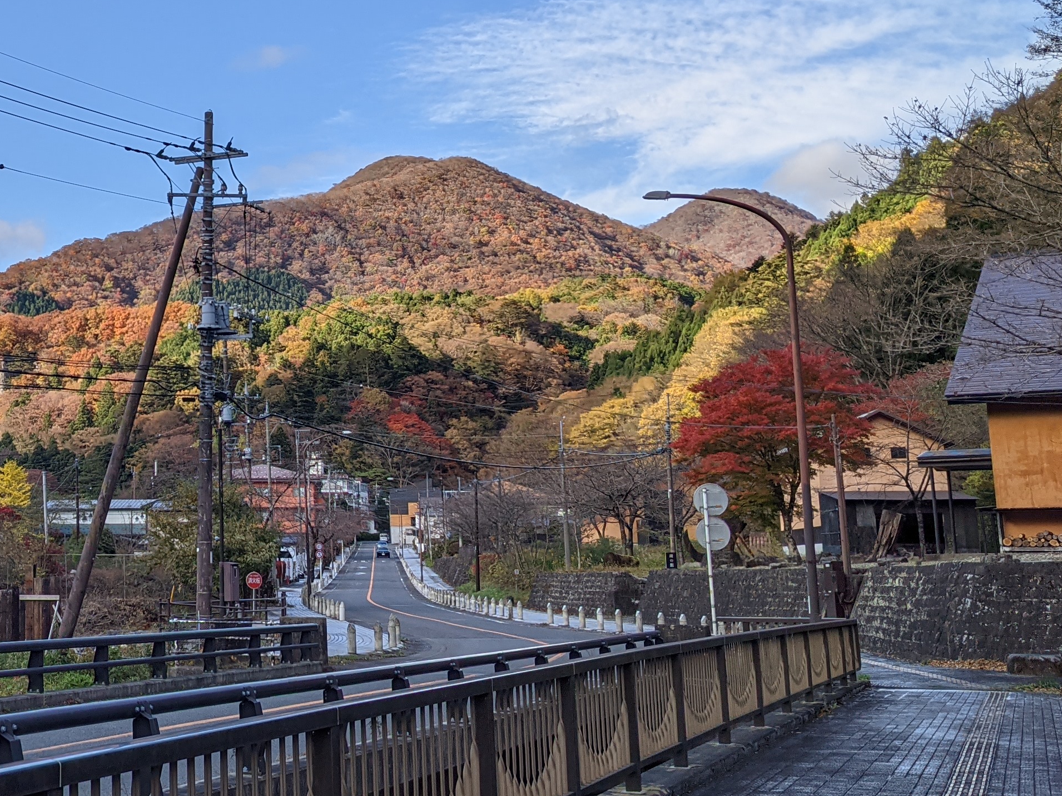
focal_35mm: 57
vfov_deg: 25.5
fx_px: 1749
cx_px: 75
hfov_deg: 31.9
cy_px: 272
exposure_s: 1/1799
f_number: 1.73
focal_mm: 4.38
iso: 50
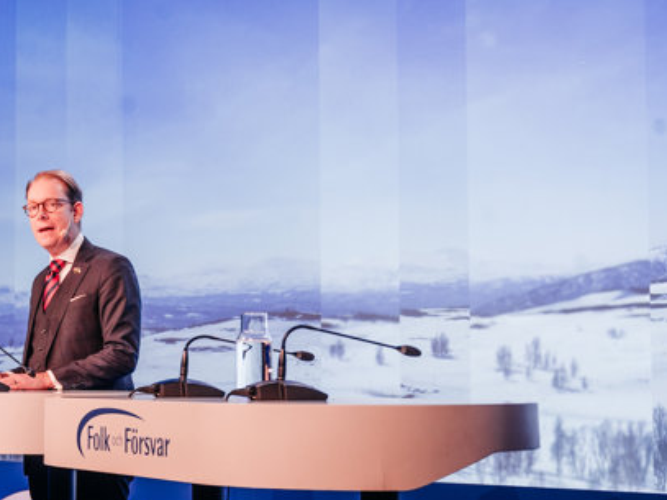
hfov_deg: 19.3
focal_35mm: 101
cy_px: 219
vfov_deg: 14.6
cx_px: 133
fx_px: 1946
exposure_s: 1/80
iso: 1250
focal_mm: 60
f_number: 5.6
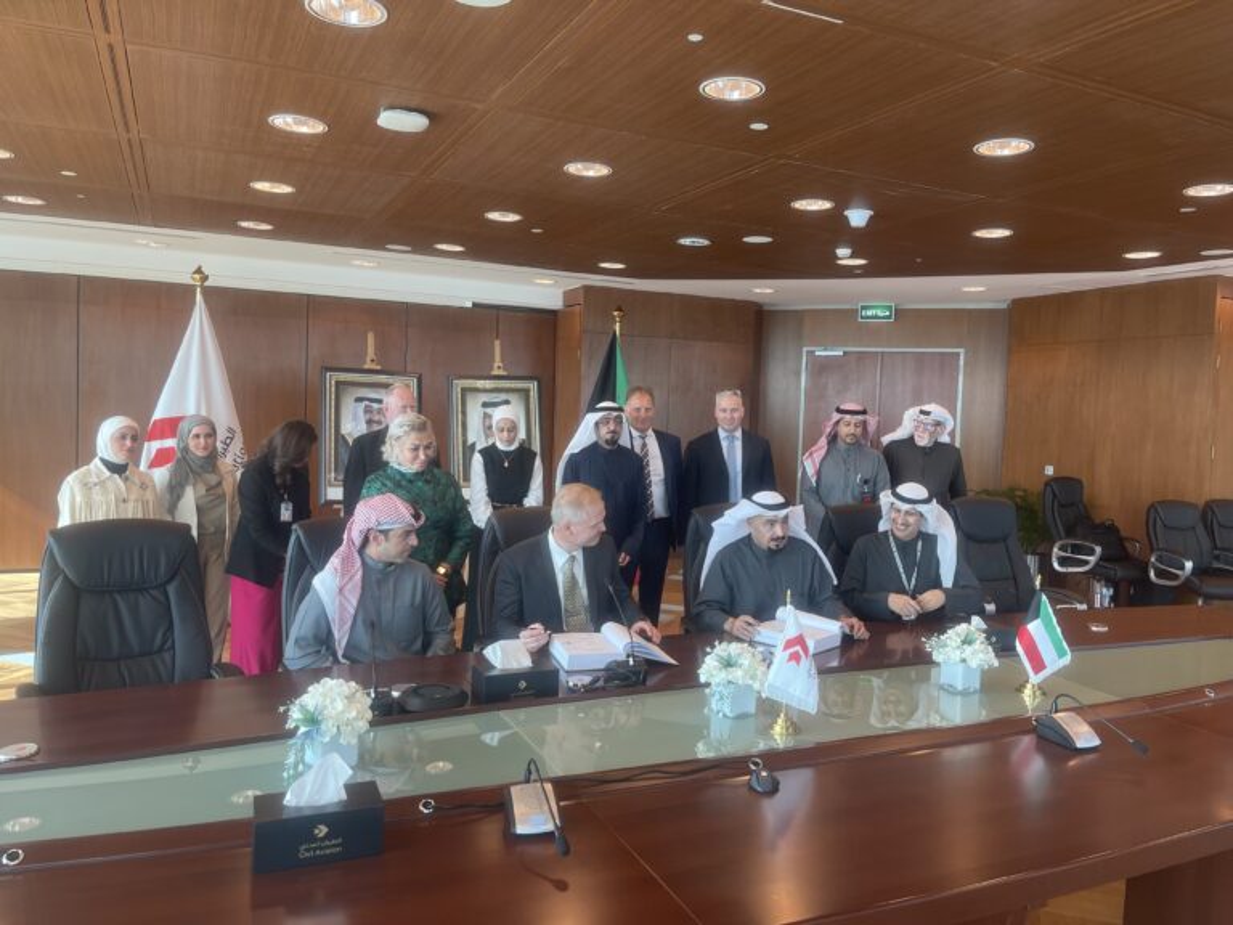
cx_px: 616
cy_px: 462
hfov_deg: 67.3
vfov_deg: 53.1
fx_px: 926
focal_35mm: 26
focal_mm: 5.1
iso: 50
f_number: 1.6
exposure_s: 1/121
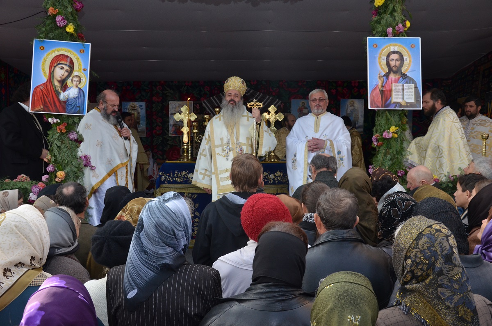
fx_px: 491
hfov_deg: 53.2
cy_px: 163
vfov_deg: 36.7
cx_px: 246
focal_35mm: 36
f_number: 8
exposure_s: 1/200
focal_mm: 24
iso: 640
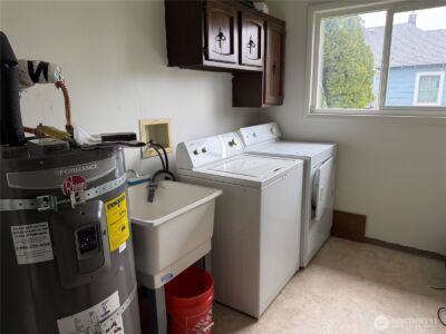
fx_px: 309
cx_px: 223
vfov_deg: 56.8
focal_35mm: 24
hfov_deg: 71.6
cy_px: 167
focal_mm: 6.76
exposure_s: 1/98
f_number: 1.78
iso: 200
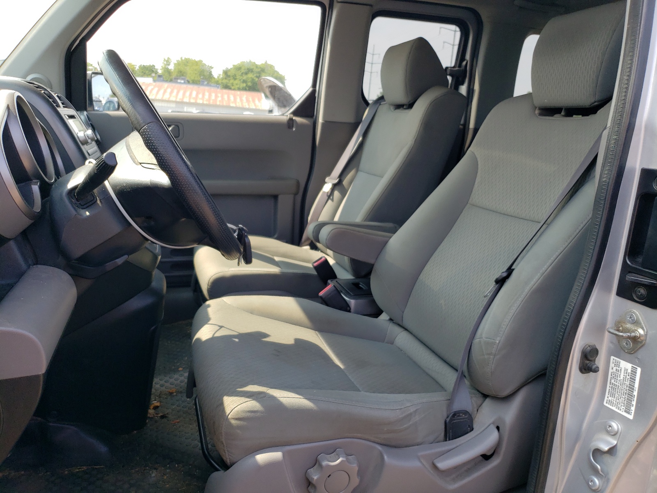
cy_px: 246
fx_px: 493
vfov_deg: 53.1
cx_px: 328
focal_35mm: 26
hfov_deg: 67.3
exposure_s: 1/588
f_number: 1.5
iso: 50
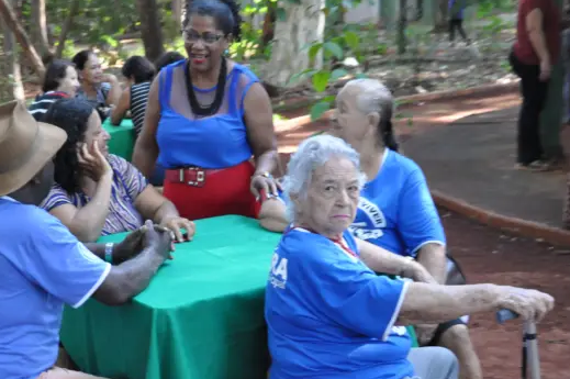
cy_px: 266
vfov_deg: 19.1
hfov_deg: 28.2
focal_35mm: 71
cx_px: 176
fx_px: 1123
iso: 2000
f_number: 5
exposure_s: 1/100
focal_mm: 32
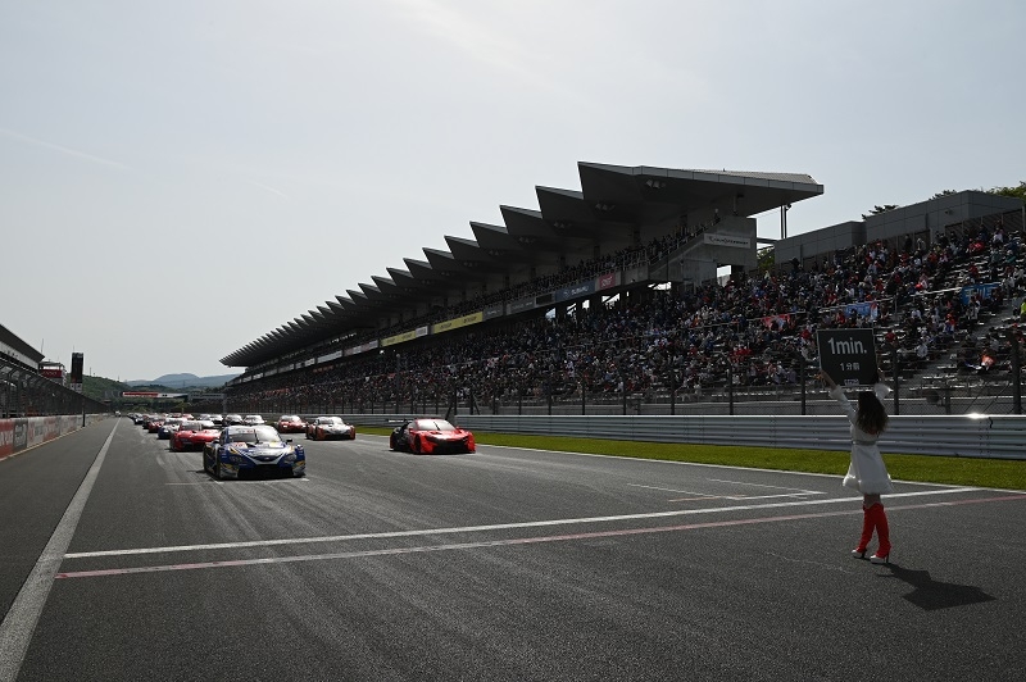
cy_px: 341
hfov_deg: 62.0
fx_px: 854
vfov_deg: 43.5
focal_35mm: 30
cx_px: 513
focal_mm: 30
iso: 100
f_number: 14
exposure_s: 1/200
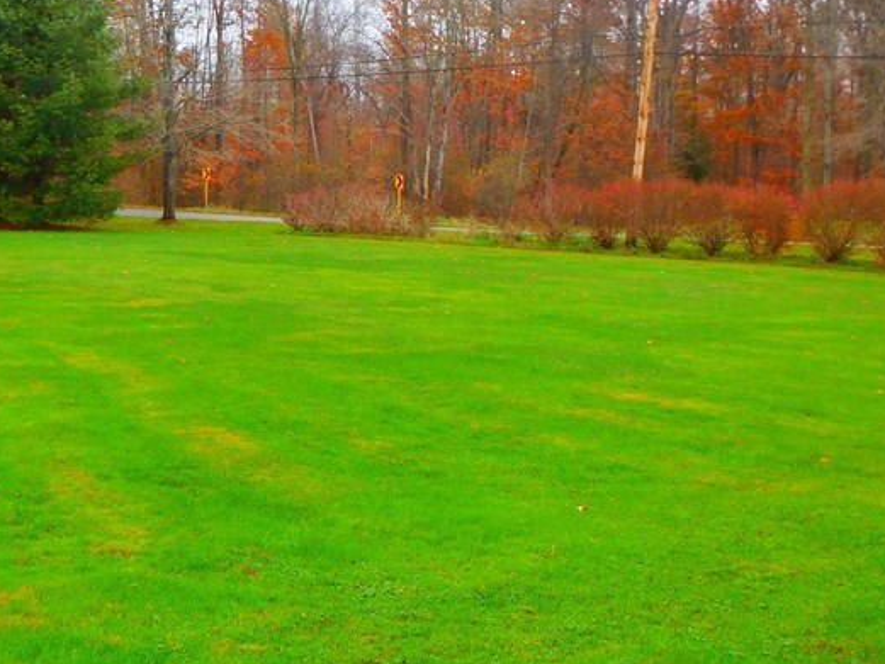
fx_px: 1406
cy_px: 341
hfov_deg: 34.9
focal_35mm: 55
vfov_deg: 26.6
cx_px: 375
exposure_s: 1/60
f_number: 3.5
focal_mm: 5
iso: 125
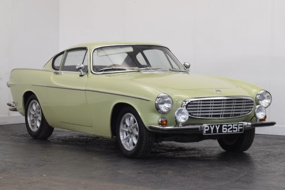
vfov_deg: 10.2
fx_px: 1069
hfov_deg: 15.2
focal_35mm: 135
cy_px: 95
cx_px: 142
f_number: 32
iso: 200
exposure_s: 2.5
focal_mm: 90
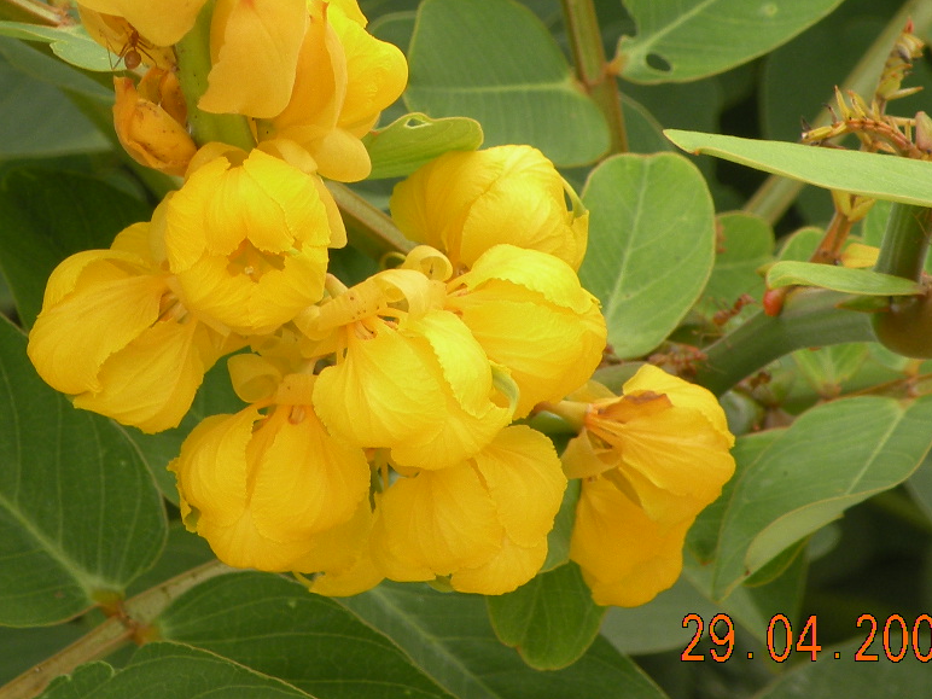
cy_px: 65
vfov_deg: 6.5
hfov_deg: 8.7
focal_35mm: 228
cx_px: 309
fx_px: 6139
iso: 64
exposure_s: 1/93.7
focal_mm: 19.4
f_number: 4.5
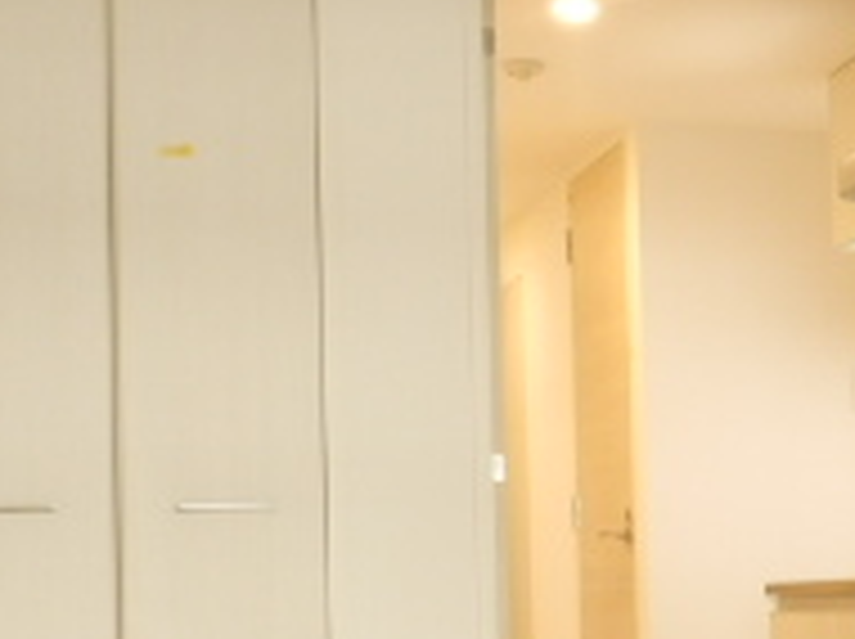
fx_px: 1998
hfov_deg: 22.9
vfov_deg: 18.0
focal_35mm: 81
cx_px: 904
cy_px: 490
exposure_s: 1/30
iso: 250
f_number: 3
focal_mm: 4.2
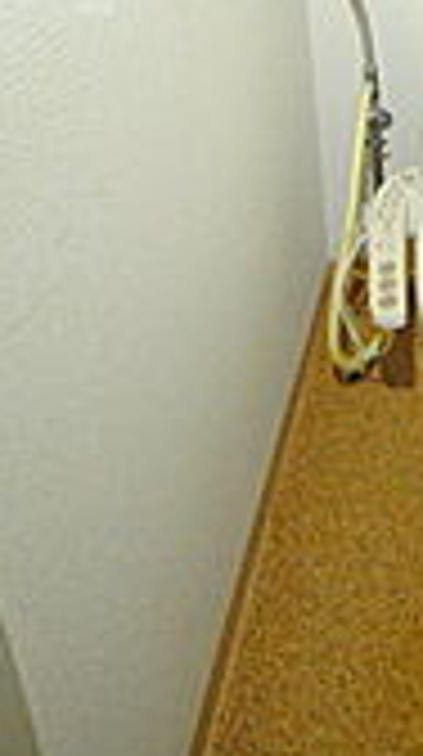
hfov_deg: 27.7
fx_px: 721
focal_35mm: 36
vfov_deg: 44.2
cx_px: 538
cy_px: -50
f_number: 4.5
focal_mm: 8
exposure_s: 1/5
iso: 1600
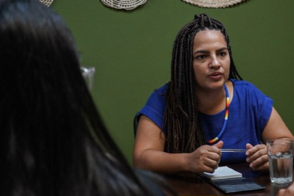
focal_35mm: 56
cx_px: 215
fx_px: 457
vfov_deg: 24.2
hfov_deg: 35.0
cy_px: 86
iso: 4000
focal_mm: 35
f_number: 4
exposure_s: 1/400
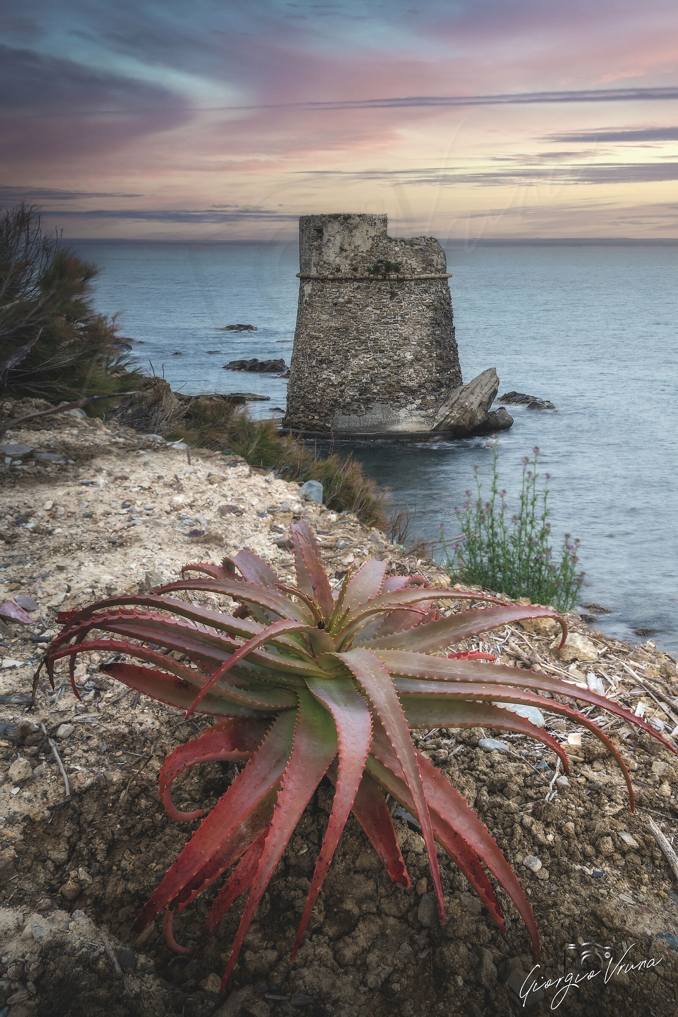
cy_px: 508
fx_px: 678
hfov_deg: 53.1
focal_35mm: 24
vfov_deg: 73.7
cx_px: 339
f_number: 13
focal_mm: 24
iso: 100
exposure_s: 1/3
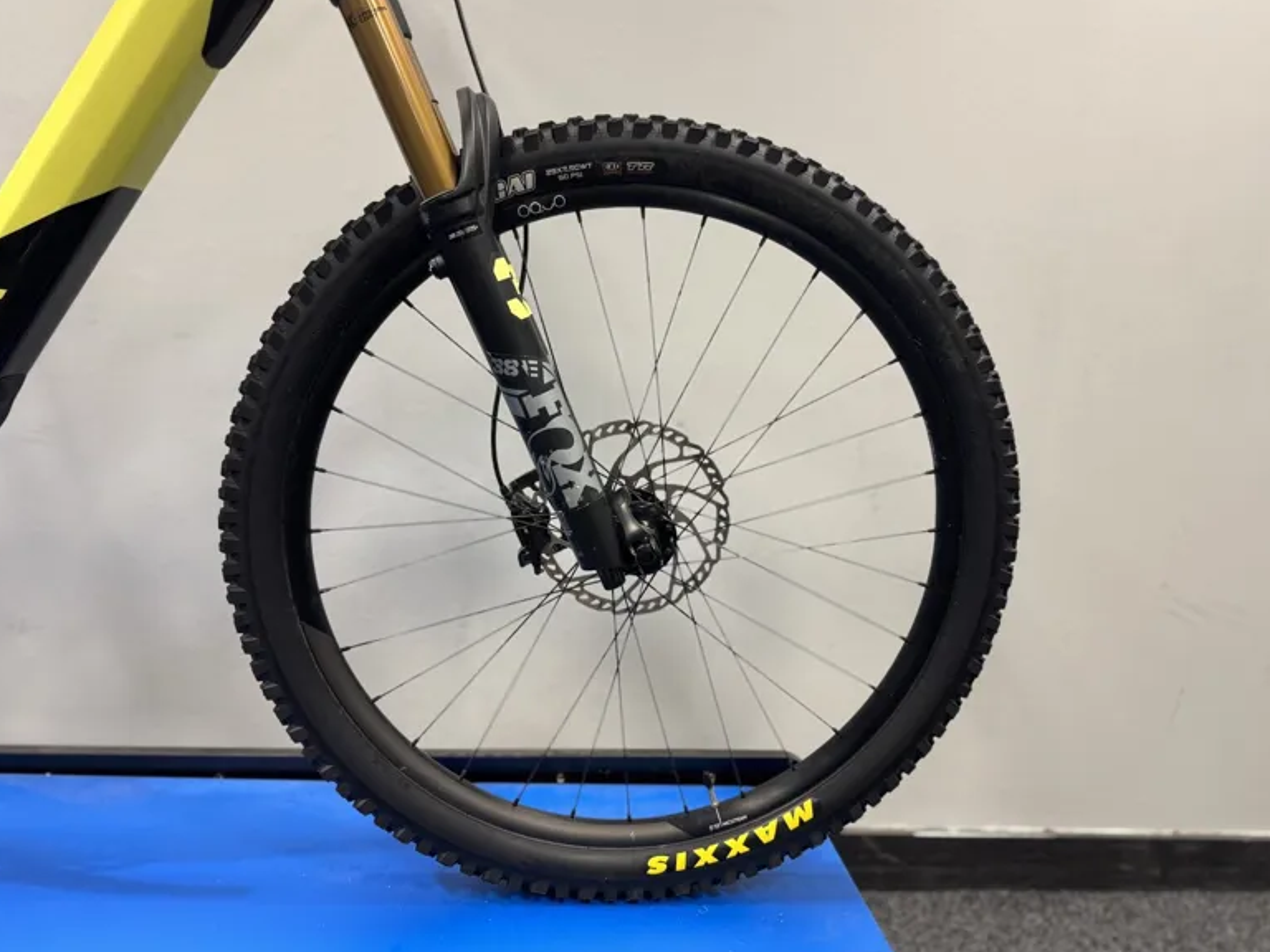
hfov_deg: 69.4
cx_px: 637
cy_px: 468
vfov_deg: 54.9
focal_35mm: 25
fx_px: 917
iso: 160
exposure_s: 1/50
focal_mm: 6.76
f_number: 1.78
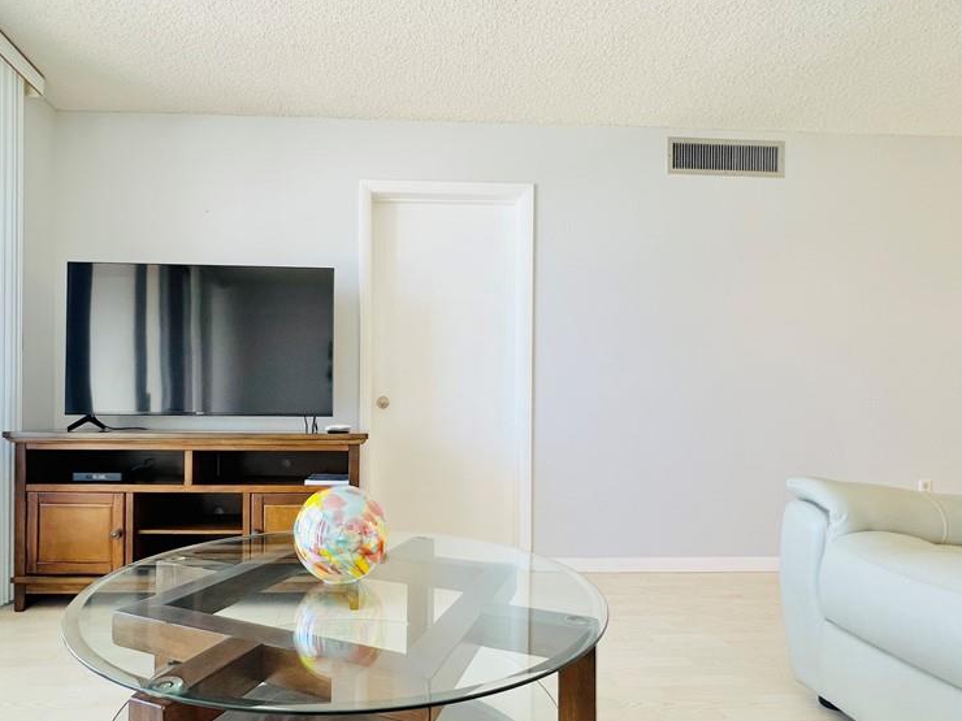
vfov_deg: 71.1
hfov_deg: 86.8
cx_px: 390
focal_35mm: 18
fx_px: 500
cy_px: 418
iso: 160
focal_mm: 1.57
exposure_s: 1/120
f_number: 1.8
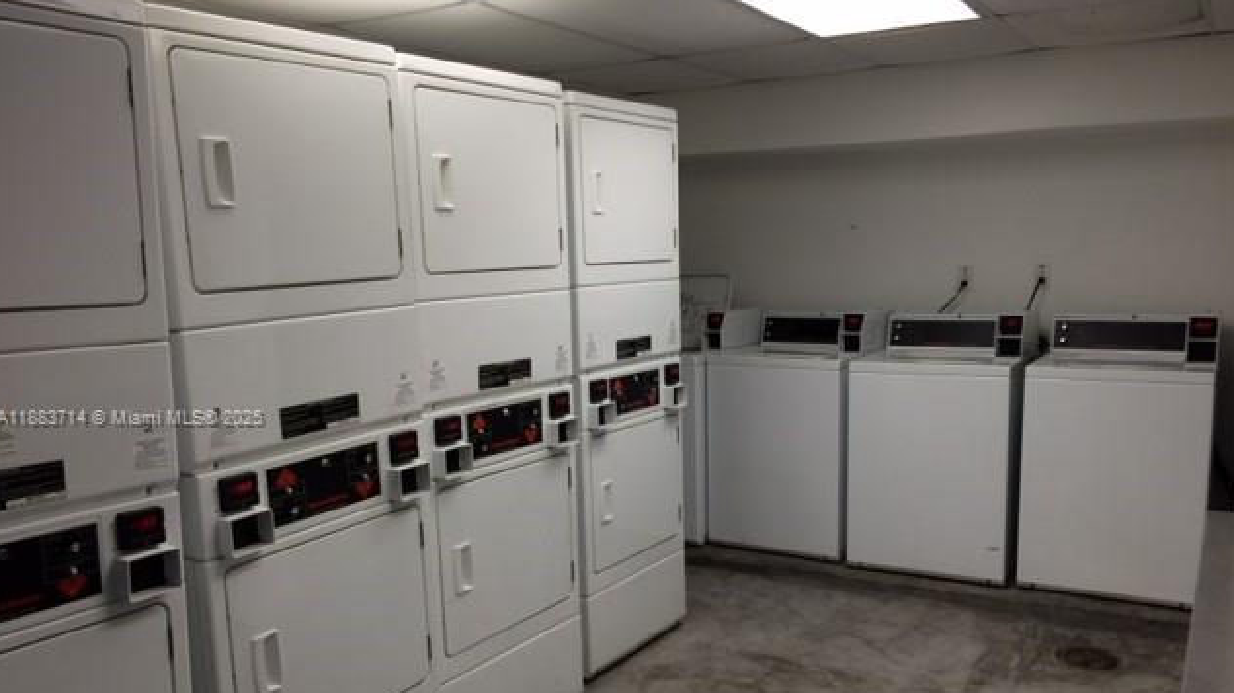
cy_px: 420
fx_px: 1047
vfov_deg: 36.5
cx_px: 617
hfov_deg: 61.0
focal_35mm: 32
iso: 32
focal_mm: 4.15
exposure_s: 1/40
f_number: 2.2
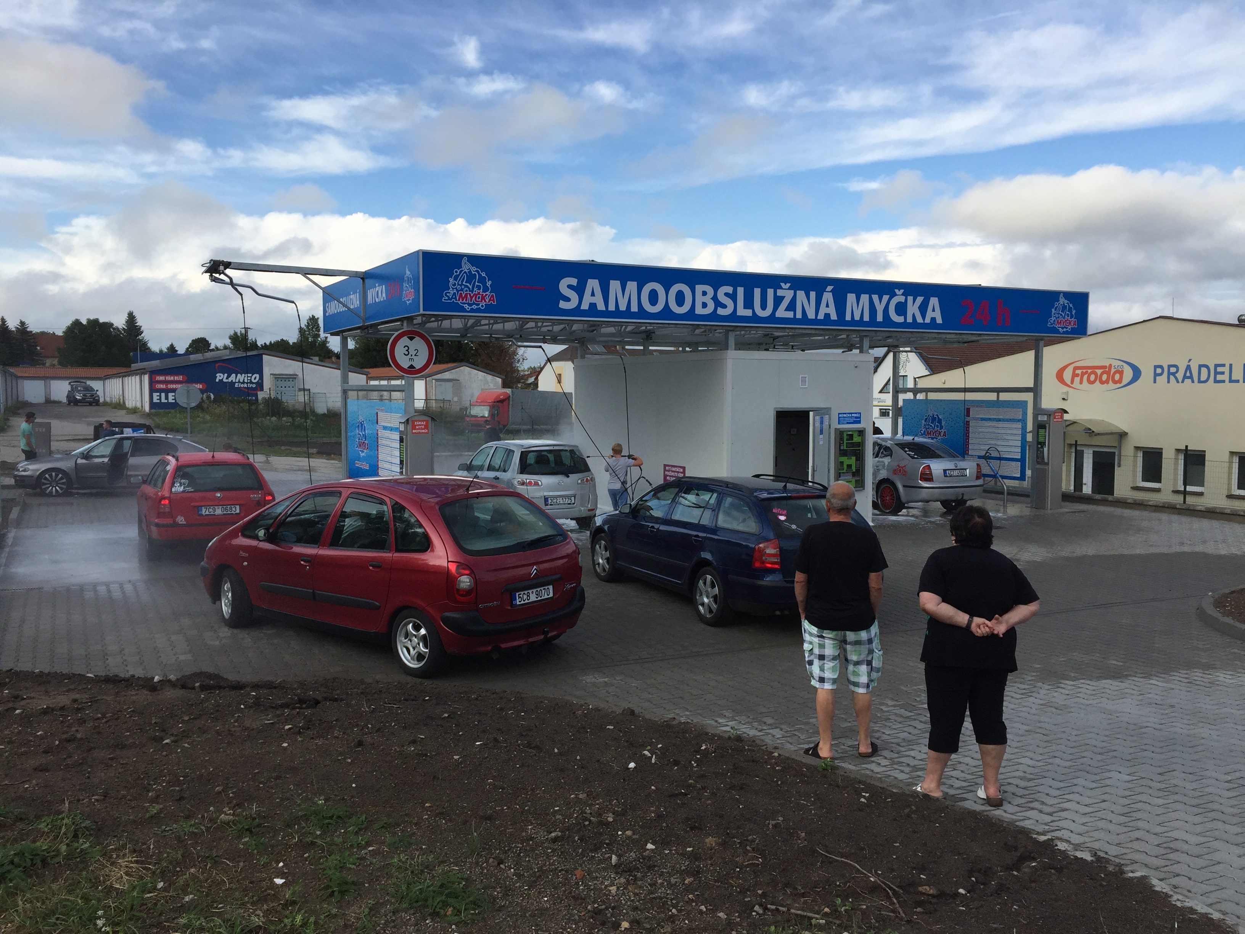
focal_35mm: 29
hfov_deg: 61.7
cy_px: 467
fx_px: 1043
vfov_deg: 48.2
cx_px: 622
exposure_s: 1/1522
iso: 32
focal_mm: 4.15
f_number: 2.2
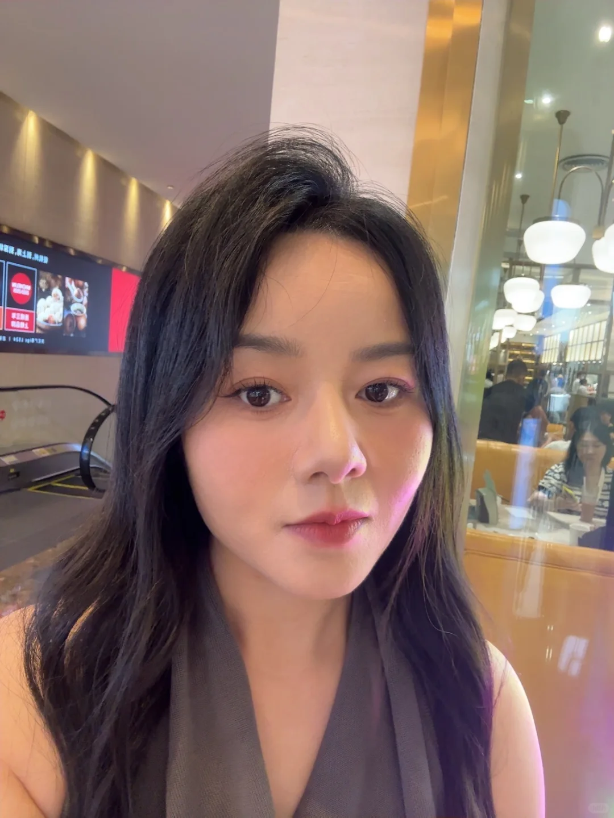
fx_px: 544
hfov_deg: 58.9
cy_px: 409
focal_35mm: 23
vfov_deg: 73.9
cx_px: 307
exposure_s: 1/50
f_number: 1.9
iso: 250
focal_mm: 2.69
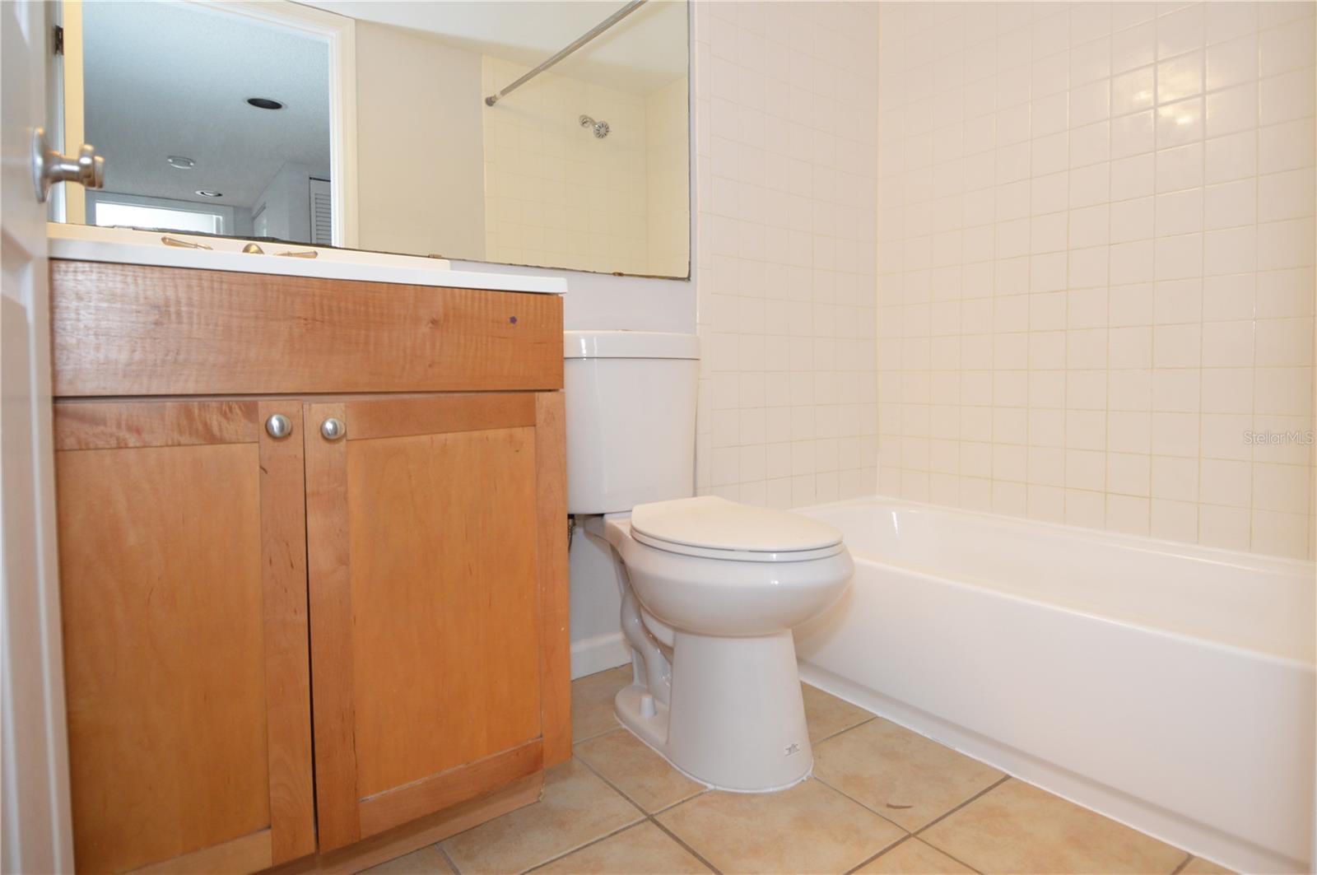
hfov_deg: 90.1
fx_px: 658
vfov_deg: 67.3
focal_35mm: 18
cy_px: 438
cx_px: 658
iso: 400
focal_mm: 12
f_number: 4
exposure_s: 1/60
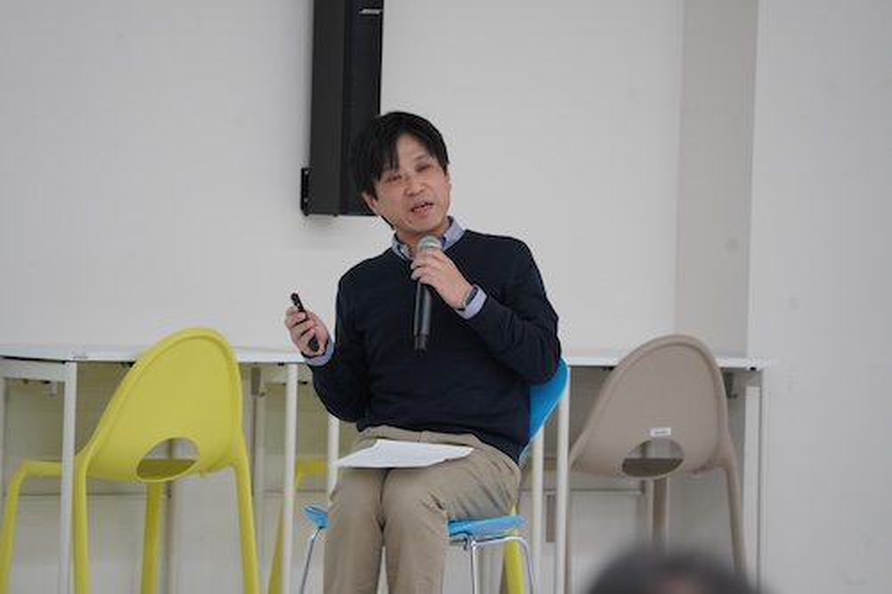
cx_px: 446
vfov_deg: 5.7
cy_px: 297
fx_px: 5994
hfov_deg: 8.5
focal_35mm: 242
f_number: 5.6
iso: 3200
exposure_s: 1/250
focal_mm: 242
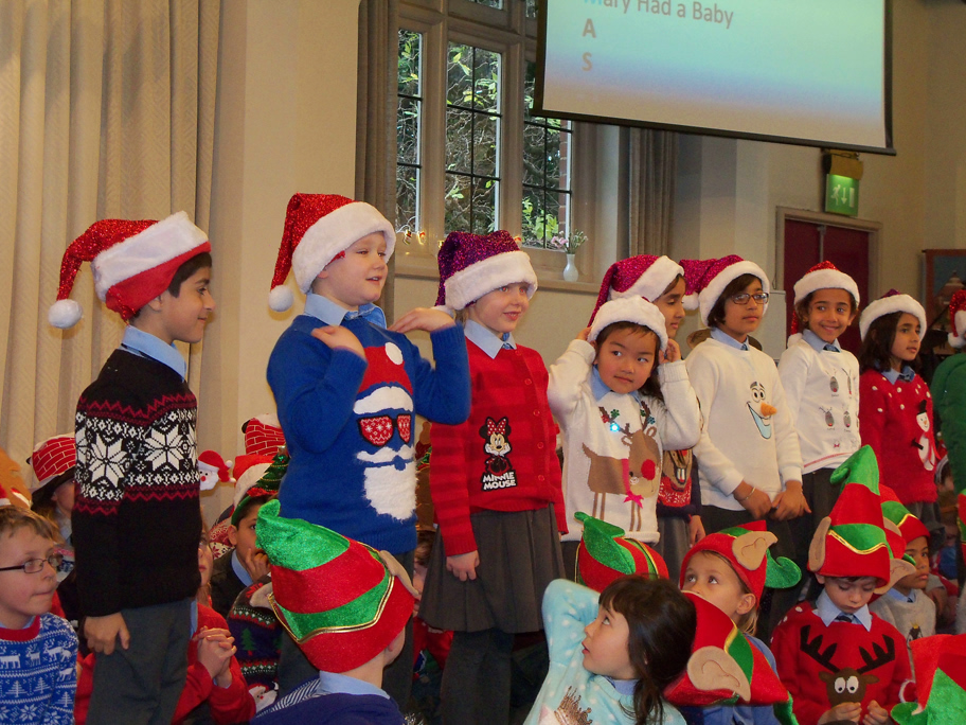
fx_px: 1953
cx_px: 483
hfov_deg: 27.8
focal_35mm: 70
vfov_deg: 21.0
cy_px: 362
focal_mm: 12.3
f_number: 4.1
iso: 320
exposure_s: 1/30
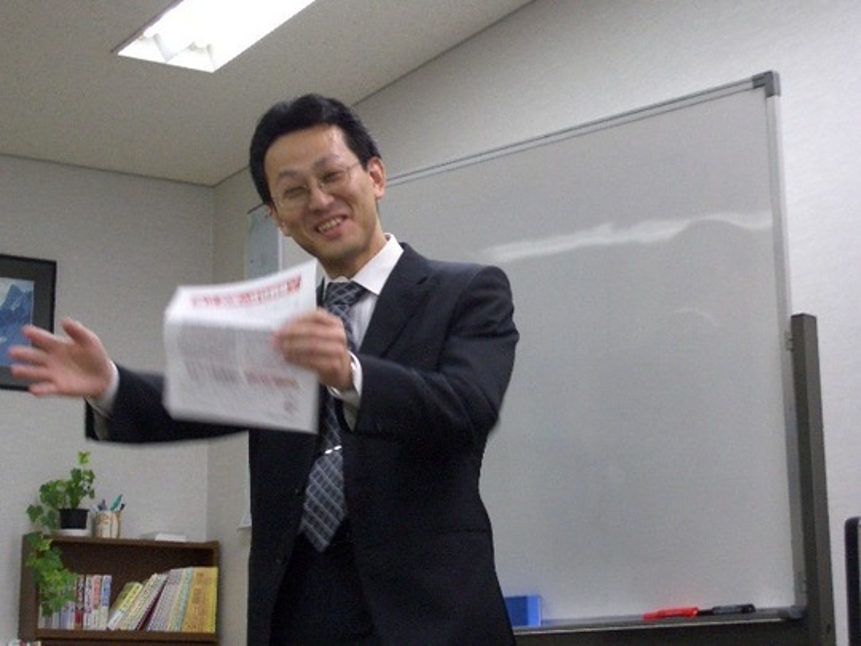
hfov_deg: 26.3
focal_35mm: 74
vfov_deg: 19.9
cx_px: 430
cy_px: 323
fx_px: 1841
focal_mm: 12.2
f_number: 3.9
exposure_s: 1/40
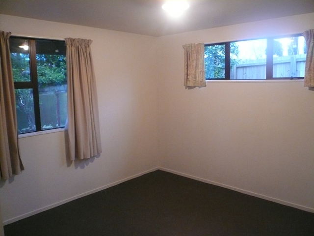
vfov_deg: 49.7
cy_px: 118
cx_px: 157
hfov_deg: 63.4
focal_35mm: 28
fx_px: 254
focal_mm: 4.6
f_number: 2.8
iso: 400
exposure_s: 1/30
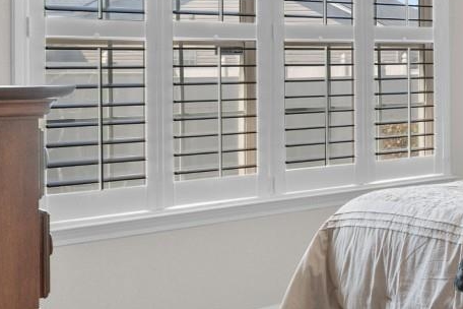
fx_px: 823
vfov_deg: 21.0
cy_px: 63
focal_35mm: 64
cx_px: 751
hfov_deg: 23.1
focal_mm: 12
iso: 100
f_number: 4.8
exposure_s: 1/1.25
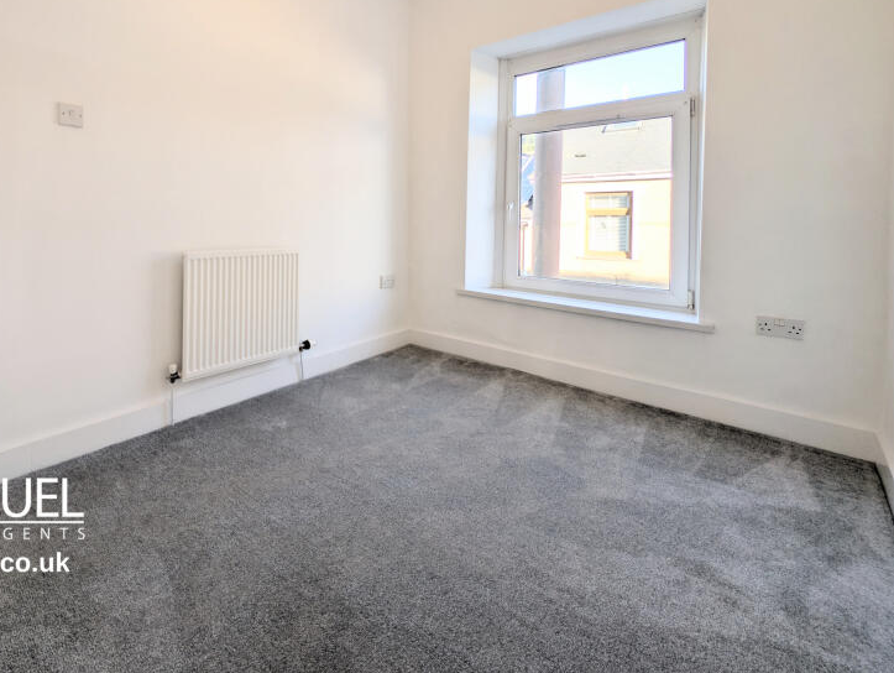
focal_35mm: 17
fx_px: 440
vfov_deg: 72.5
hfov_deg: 88.6
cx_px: 319
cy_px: 222
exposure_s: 1/238
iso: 48
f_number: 1.95
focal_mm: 2.23
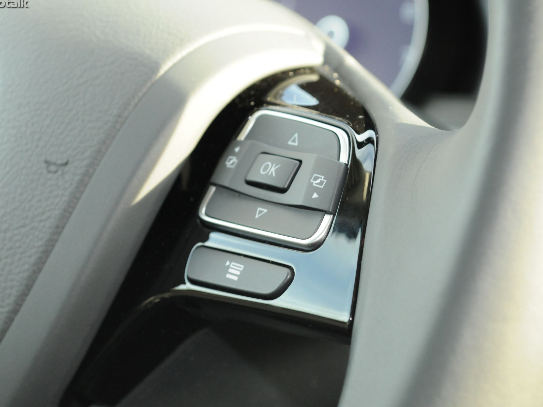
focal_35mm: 79
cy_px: 203
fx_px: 1239
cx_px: 283
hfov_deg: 24.7
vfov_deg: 18.7
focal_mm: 48
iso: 1250
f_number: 8
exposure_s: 1/60
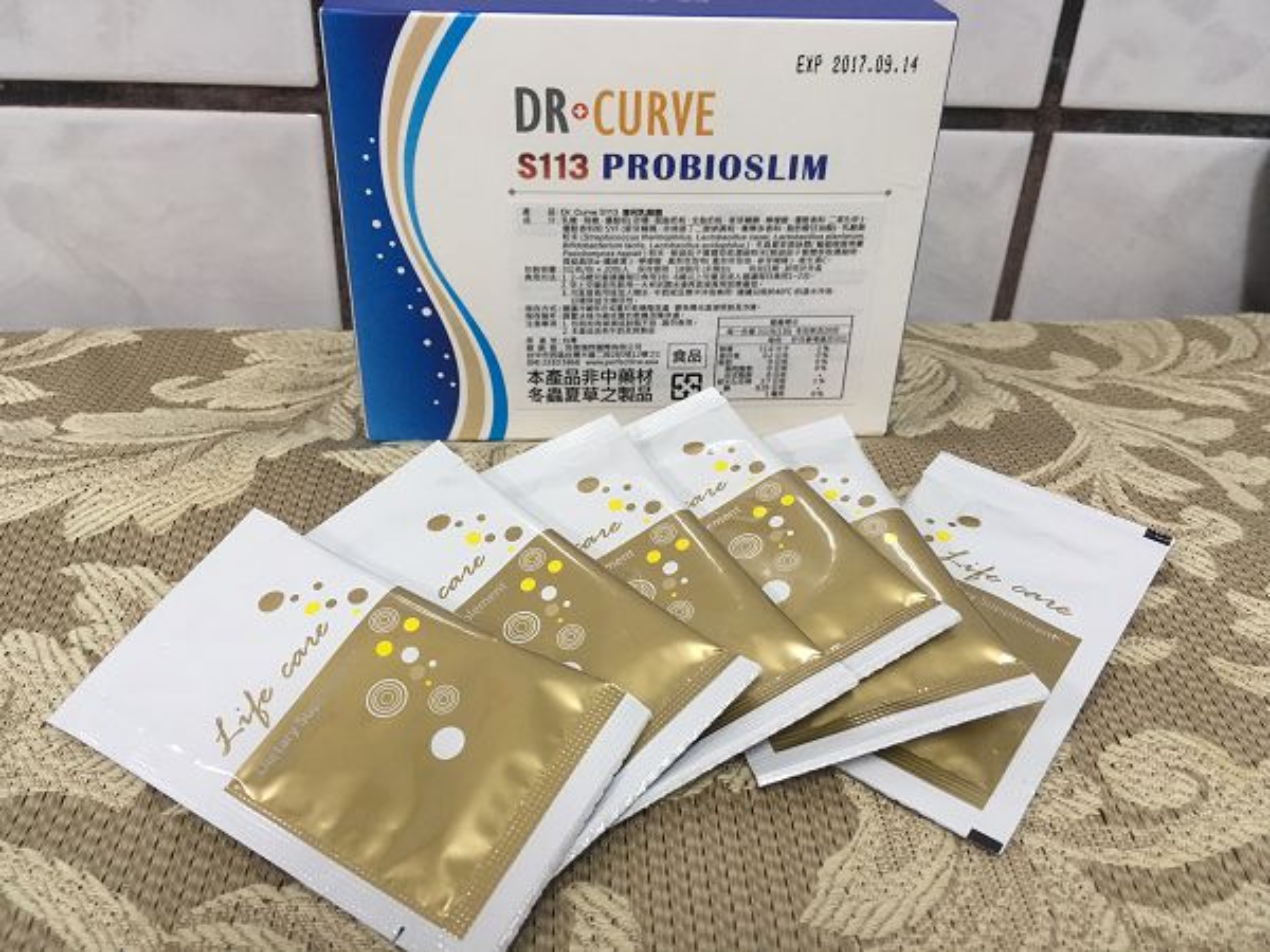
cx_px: 635
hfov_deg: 61.7
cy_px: 476
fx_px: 1064
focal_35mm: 29
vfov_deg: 48.2
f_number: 2.2
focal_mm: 4.15
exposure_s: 1/30
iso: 100
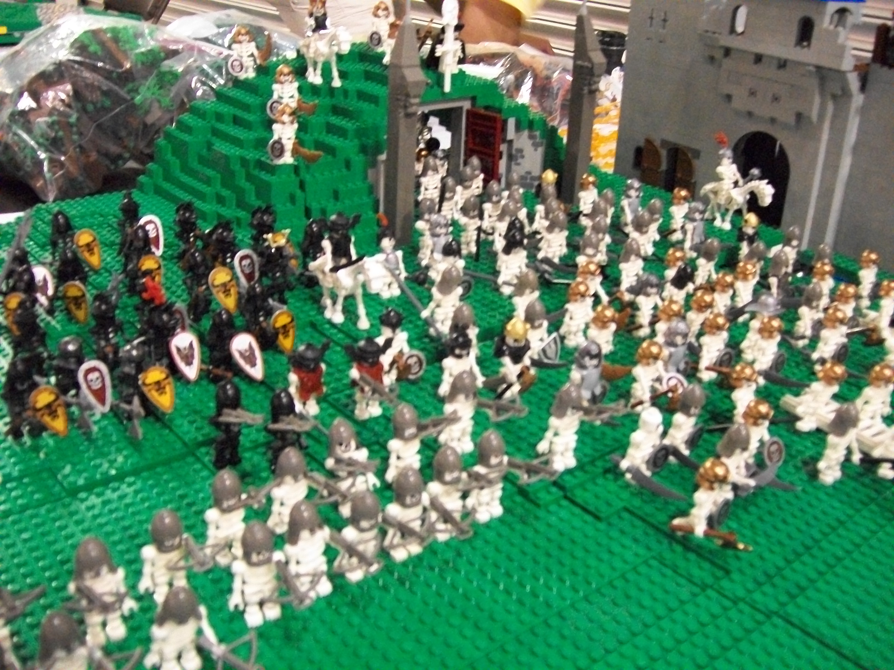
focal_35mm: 36
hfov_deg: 51.4
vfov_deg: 39.7
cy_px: 335
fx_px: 930
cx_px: 447
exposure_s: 1/30
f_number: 2.7
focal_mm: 6
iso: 640
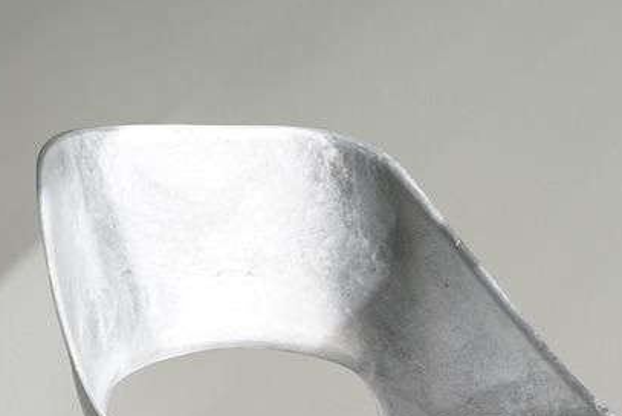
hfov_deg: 12.7
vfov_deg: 8.4
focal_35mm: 162
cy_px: 546
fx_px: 2801
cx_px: 339
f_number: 4
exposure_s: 1/100
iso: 125
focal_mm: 55
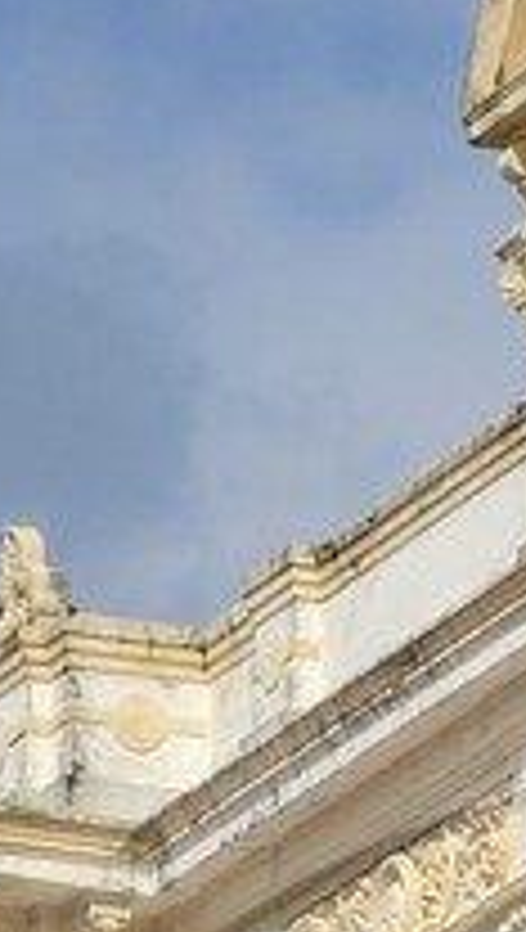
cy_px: 1990
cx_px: 886
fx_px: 11982
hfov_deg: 2.5
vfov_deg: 4.4
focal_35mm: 485
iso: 200
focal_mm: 60
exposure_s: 1/200
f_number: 18
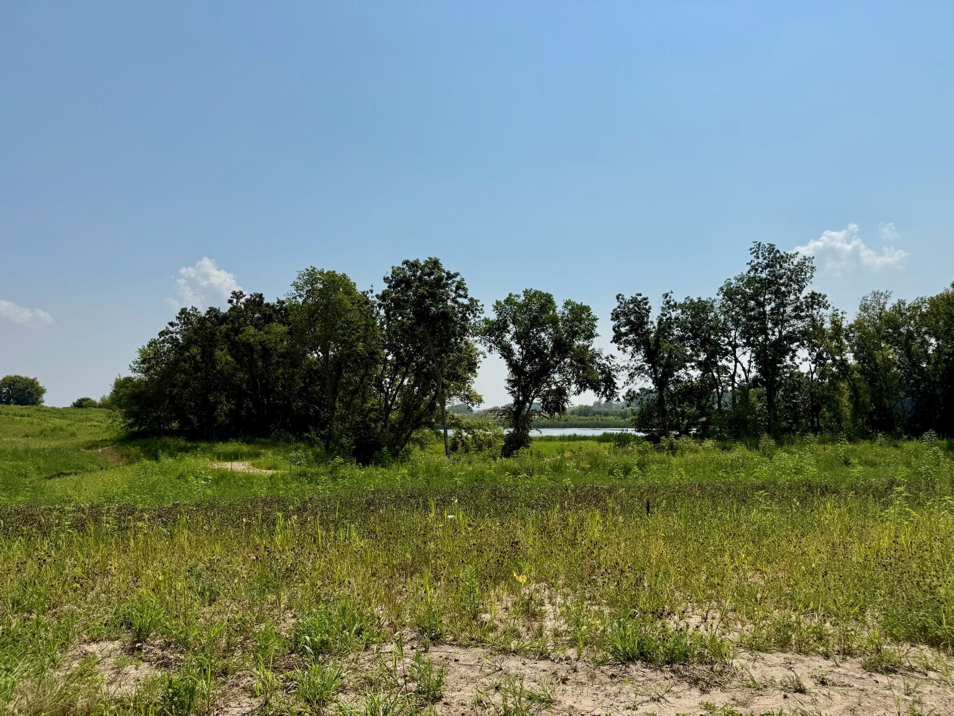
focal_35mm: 24
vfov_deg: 56.8
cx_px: 477
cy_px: 358
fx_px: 661
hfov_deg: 71.6
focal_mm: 6.76
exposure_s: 1/11905
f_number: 1.78
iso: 80
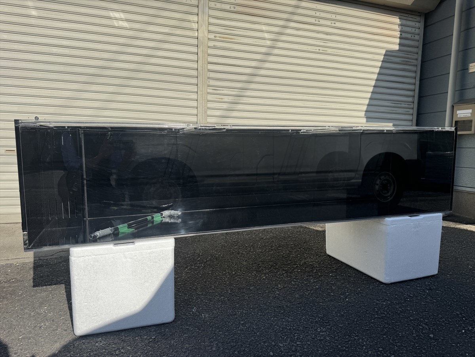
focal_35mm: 24
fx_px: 329
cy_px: 178
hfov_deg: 71.6
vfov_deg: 56.8
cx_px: 238
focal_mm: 6.76
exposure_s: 1/7092
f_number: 1.78
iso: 80
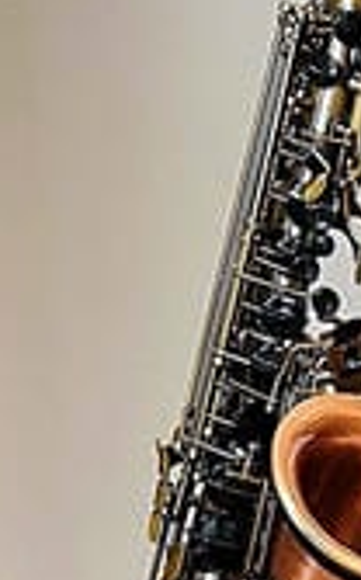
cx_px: 767
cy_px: 966
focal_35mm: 183
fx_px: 2888
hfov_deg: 6.9
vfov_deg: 10.9
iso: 64
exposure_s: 1/146
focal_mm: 6.86
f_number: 1.78
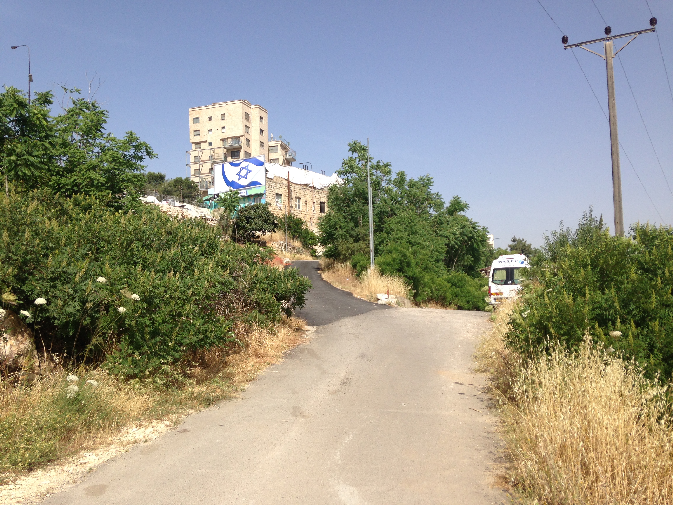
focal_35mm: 33
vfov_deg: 42.9
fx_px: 642
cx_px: 336
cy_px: 252
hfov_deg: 55.4
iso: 50
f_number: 2.4
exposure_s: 1/1748
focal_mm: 4.12
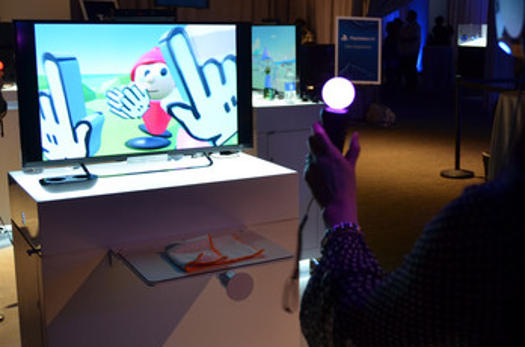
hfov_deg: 36.9
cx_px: 383
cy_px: 152
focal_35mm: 53
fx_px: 771
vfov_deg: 25.4
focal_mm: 24
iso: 640
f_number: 4
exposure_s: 1/40
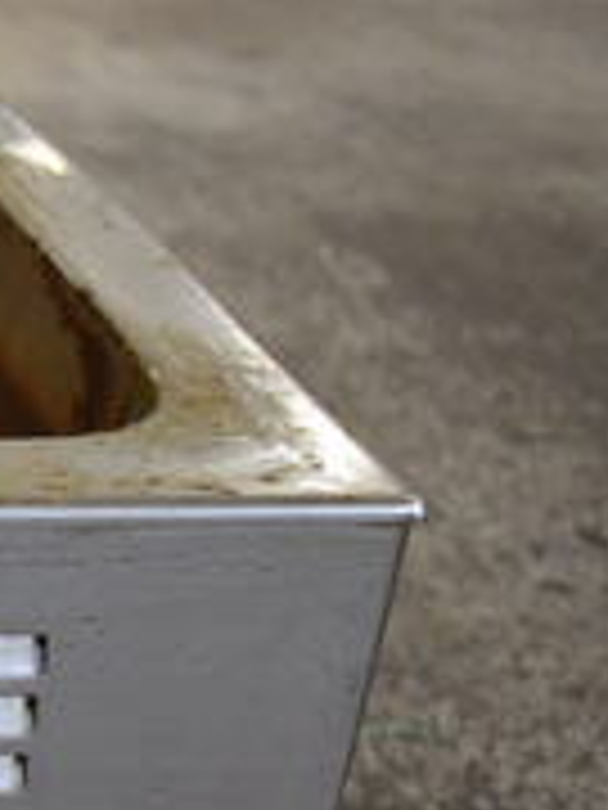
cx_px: -721
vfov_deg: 21.8
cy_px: 698
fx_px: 2061
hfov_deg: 13.5
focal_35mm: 88
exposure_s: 1/125
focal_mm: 18
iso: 2000
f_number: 3.5
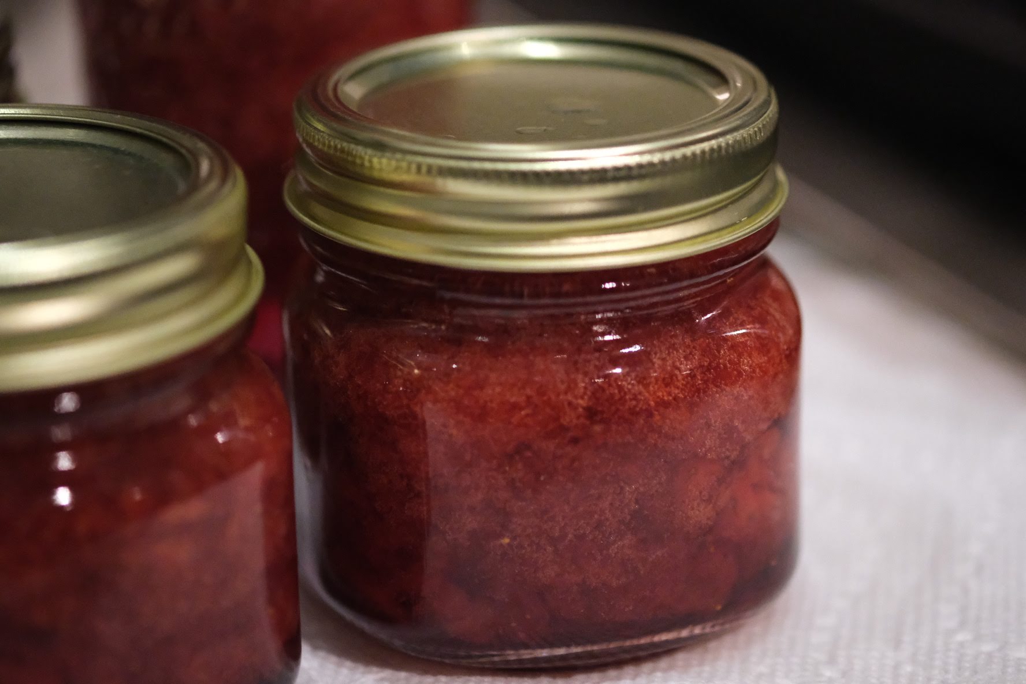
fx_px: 2565
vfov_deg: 15.2
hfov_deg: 22.6
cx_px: 513
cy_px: 342
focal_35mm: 90
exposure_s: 1/250
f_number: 2.4
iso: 12800
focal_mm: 60
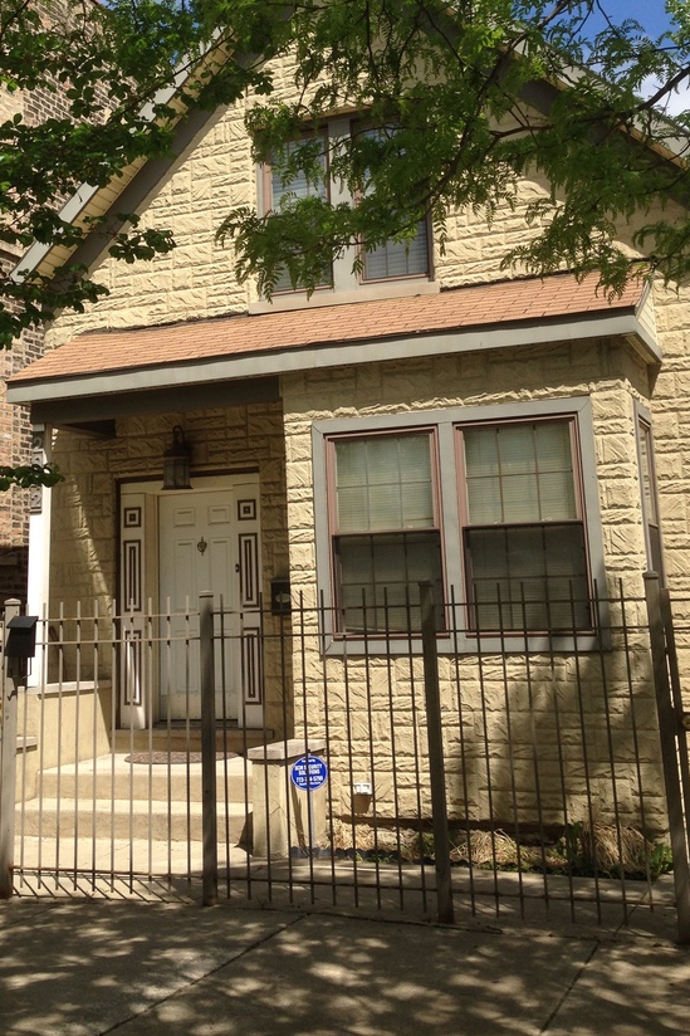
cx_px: 303
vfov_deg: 43.2
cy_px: 375
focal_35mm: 45
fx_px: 1294
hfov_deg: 29.8
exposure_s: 1/1355
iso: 50
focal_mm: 4.12
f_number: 2.4
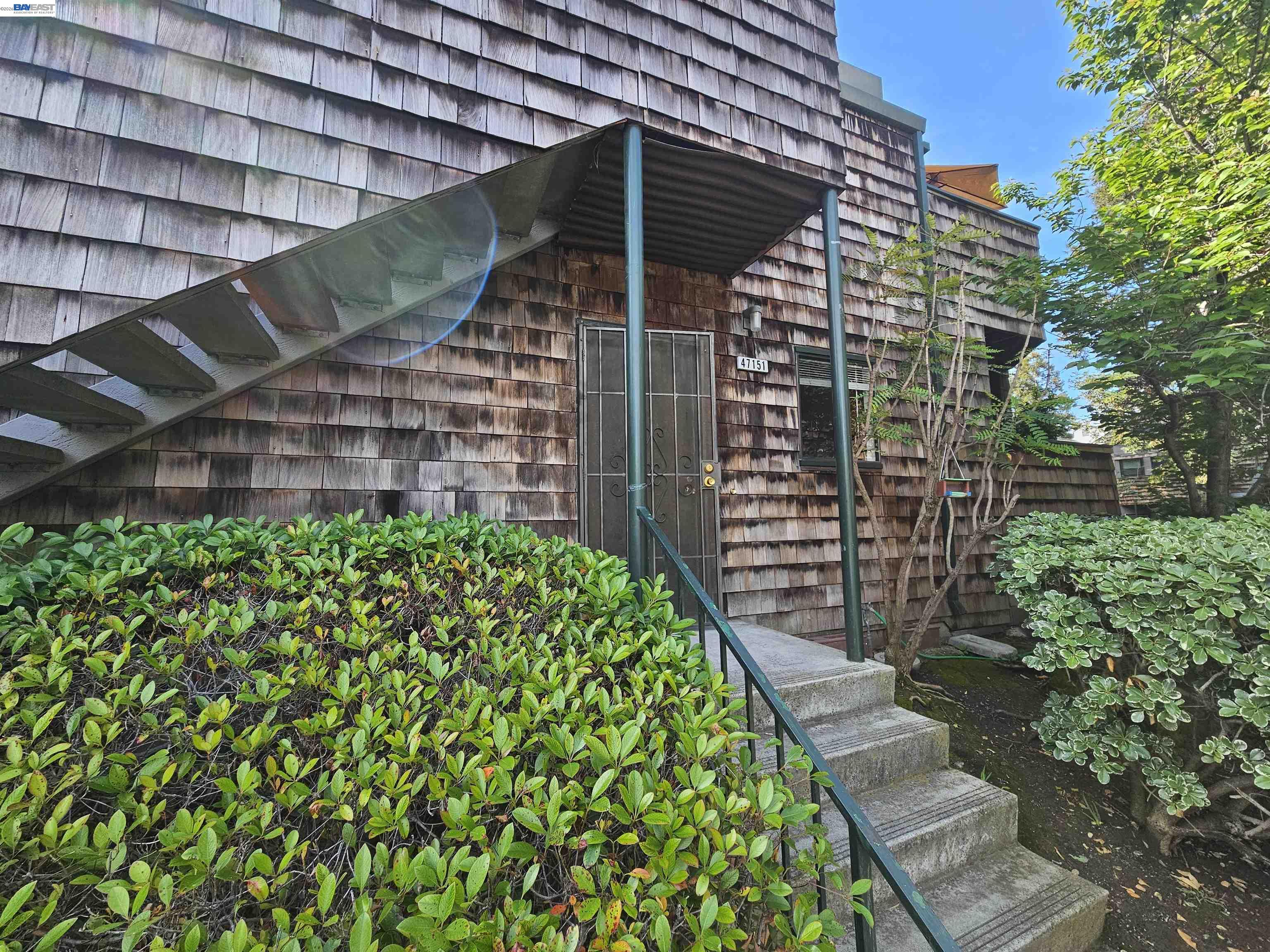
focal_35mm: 13
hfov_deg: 106.2
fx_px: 477
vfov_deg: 89.9
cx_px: 635
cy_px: 476
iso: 50
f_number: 2.2
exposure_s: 1/309
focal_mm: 2.2
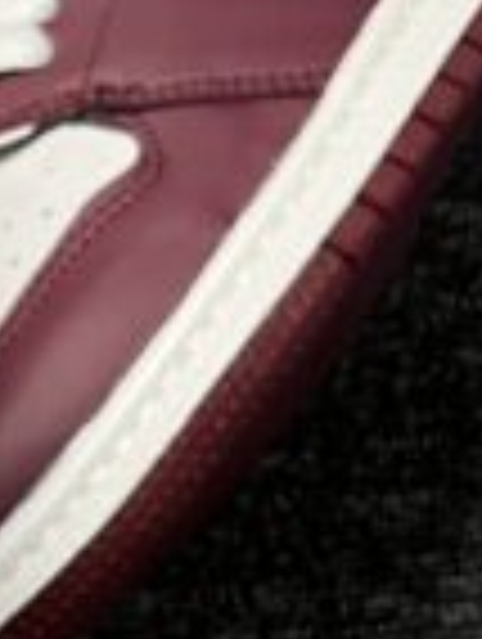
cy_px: 603
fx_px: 2702
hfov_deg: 9.6
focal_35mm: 146
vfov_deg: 13.4
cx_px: -432
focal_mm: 5.1
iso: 125
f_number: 1.6
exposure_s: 1/100
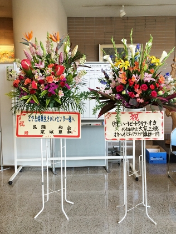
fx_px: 224
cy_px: 109
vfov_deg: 55.3
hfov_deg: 42.9
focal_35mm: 33
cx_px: 94
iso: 40
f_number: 2.2
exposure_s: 1/40
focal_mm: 4.15
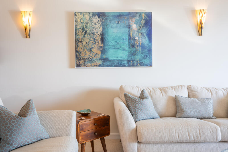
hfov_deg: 58.7
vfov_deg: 41.1
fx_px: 203
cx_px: 114
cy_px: 76
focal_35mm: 32
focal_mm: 32
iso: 200
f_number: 11
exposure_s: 1/2.5
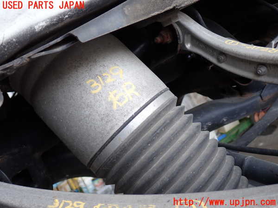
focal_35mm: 36
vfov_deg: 39.7
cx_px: 139
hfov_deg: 51.4
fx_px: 289
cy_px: 104
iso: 200
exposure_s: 1/40
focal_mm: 6.37
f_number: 2.5
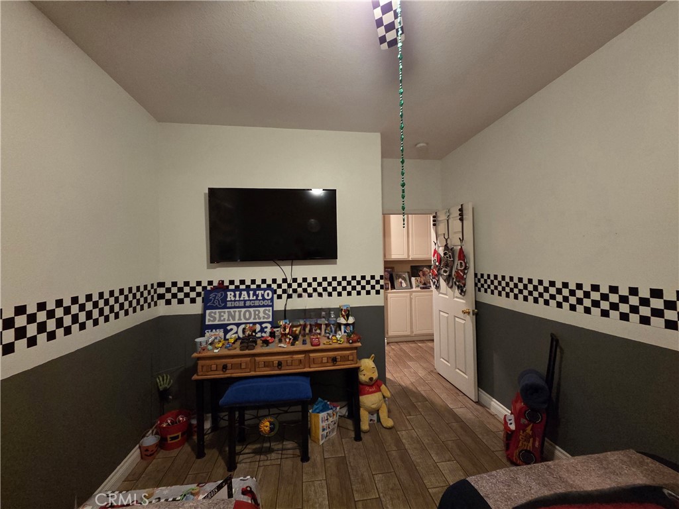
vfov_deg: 89.9
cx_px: 340
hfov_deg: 106.2
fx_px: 255
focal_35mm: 13
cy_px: 254
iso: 1000
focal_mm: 2.2
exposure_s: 1/60.2
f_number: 2.2
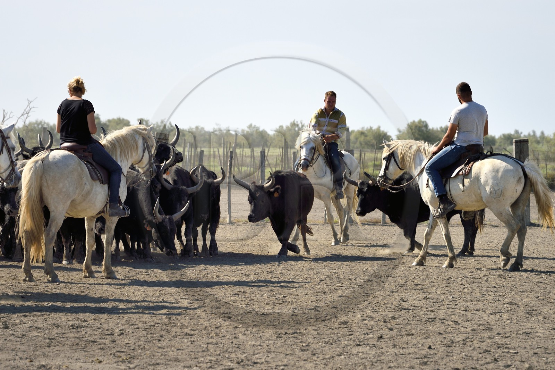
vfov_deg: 7.4
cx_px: 278
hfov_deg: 11.1
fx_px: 2851
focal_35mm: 185
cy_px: 185
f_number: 9
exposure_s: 1/640
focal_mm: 185
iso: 200
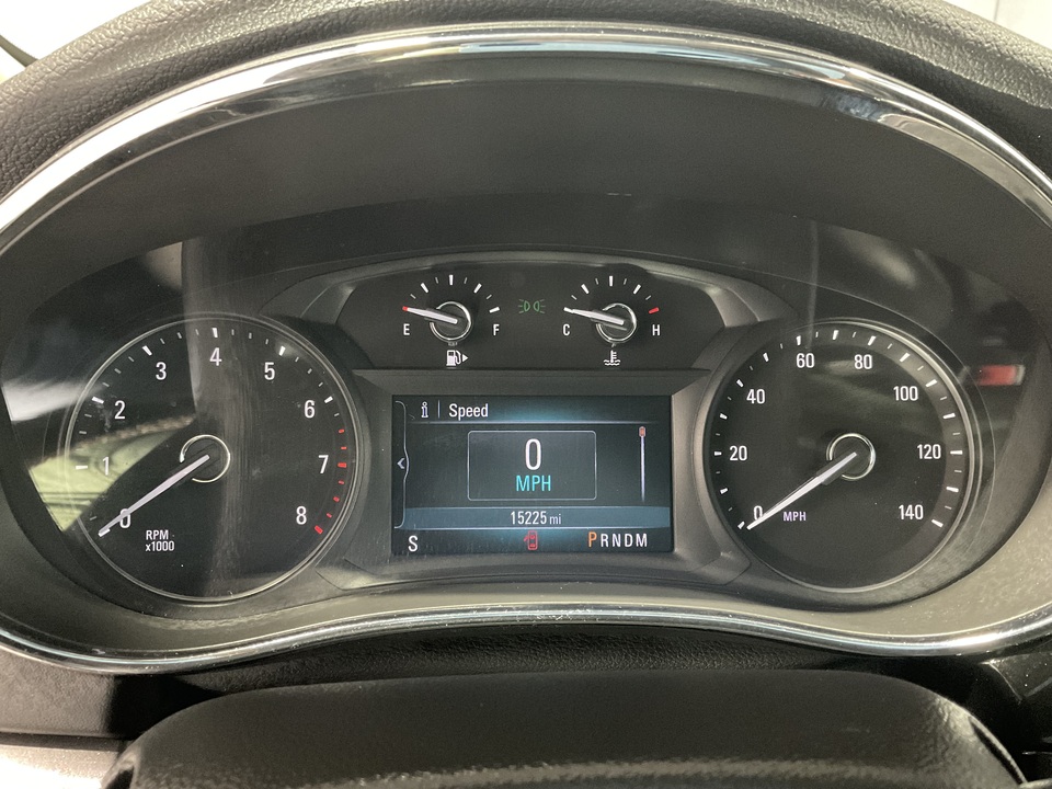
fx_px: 881
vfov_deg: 48.2
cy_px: 394
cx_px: 526
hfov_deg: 61.7
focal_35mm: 29
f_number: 1.8
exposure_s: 1/24
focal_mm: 3
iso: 500
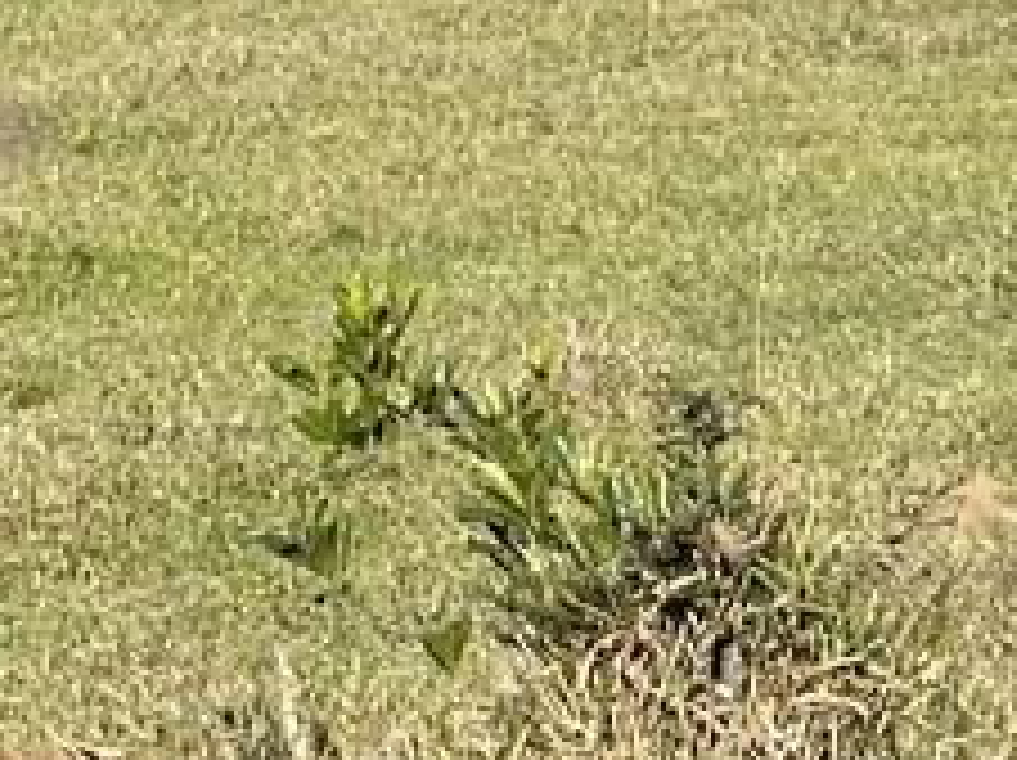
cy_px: -1426
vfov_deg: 7.9
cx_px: 310
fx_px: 4872
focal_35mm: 166
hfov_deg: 11.9
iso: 32
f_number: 1.8
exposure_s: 1/2625
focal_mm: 4.25
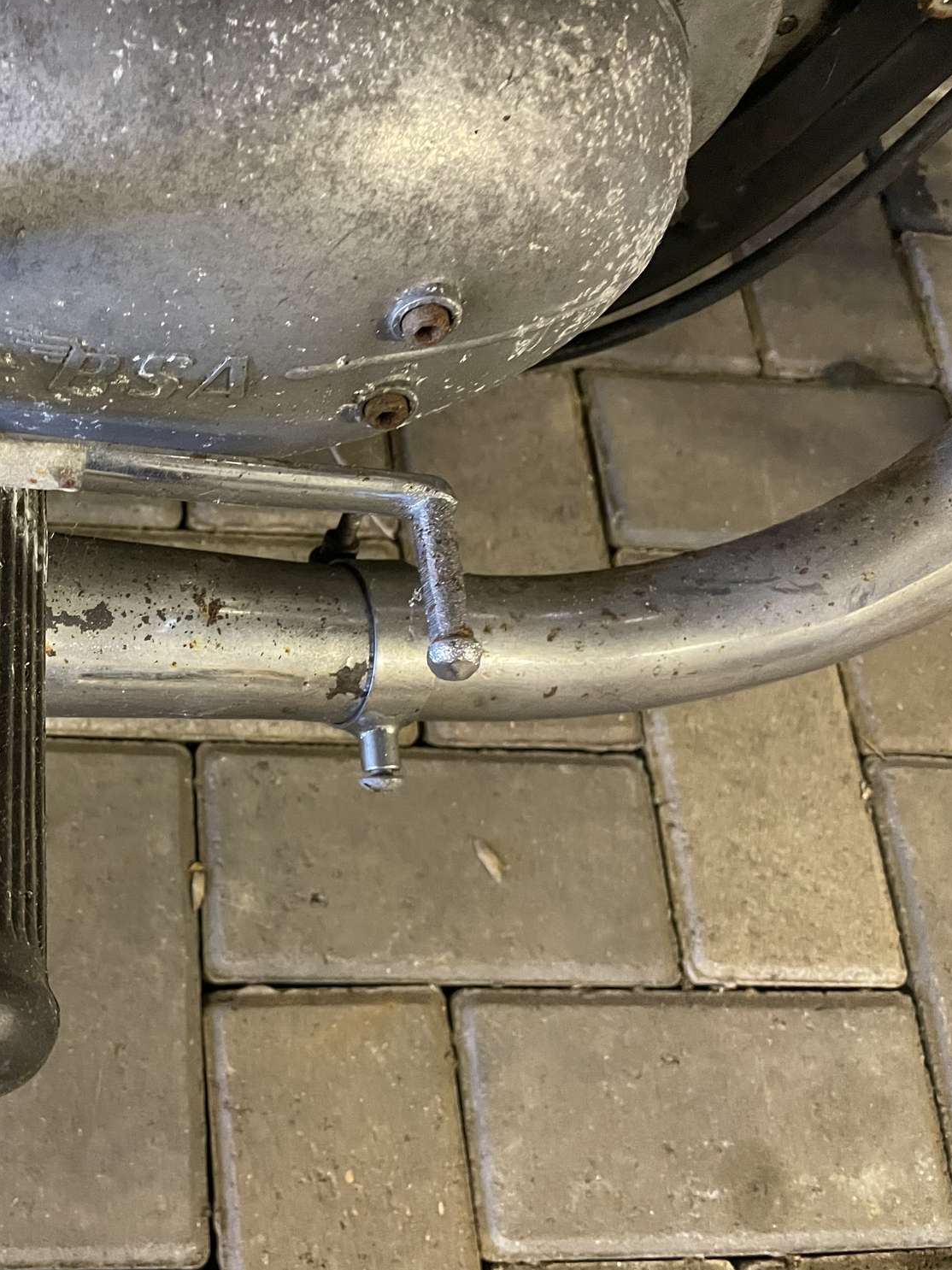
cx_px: 102
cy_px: 632
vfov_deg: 52.6
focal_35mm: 35
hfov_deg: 38.0
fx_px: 1284
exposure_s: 1/25
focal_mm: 4.2
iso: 640
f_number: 1.6
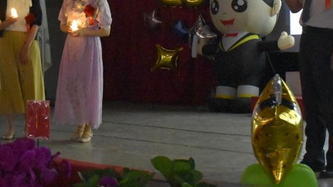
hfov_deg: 20.1
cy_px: 36
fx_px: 939
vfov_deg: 11.4
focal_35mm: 106
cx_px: 178
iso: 9000
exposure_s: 1/60
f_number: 4
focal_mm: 27
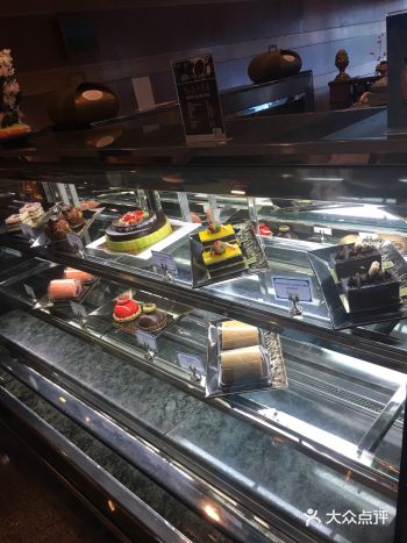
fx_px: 455
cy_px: 272
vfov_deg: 61.7
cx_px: 204
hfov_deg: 48.2
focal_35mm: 29
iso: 50
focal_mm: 4.15
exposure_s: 1/33
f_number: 2.2
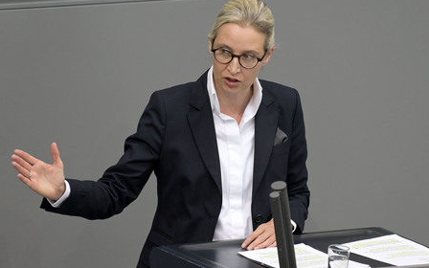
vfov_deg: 2.9
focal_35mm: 451
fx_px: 5273
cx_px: 215
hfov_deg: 4.7
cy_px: 133
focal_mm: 440
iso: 6400
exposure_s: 1/400
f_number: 6.3
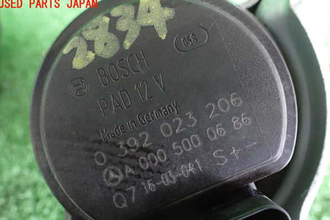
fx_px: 293
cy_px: 124
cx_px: 164
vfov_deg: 41.0
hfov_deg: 58.7
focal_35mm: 32
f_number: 2.3
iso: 1000
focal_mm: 5.4
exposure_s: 1/30
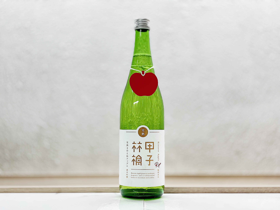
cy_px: 105
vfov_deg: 28.0
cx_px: 140
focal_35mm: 52
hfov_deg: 36.8
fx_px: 421
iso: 64
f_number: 2
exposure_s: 1/100
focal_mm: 6
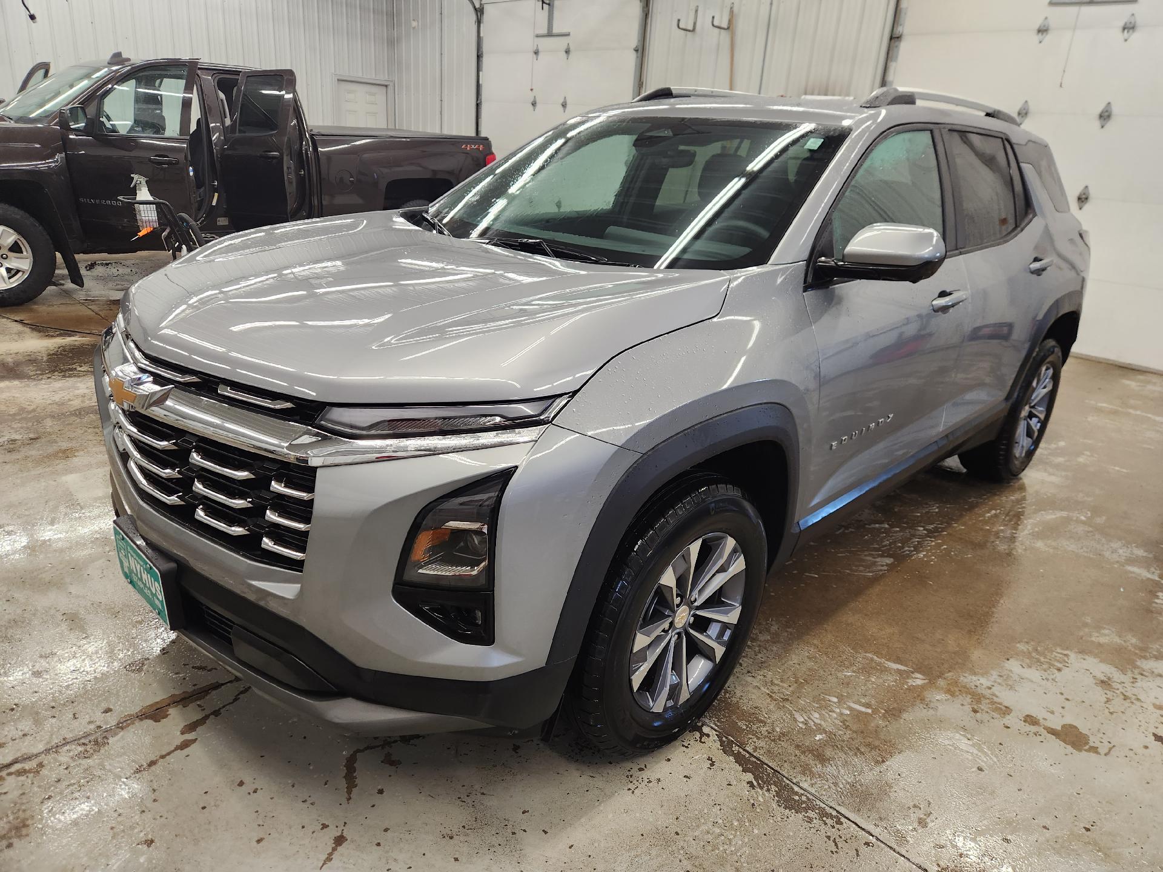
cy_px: 436
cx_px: 582
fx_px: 773
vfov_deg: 58.9
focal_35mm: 23
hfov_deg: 73.9
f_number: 1.8
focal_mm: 5.4
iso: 160
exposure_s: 1/120
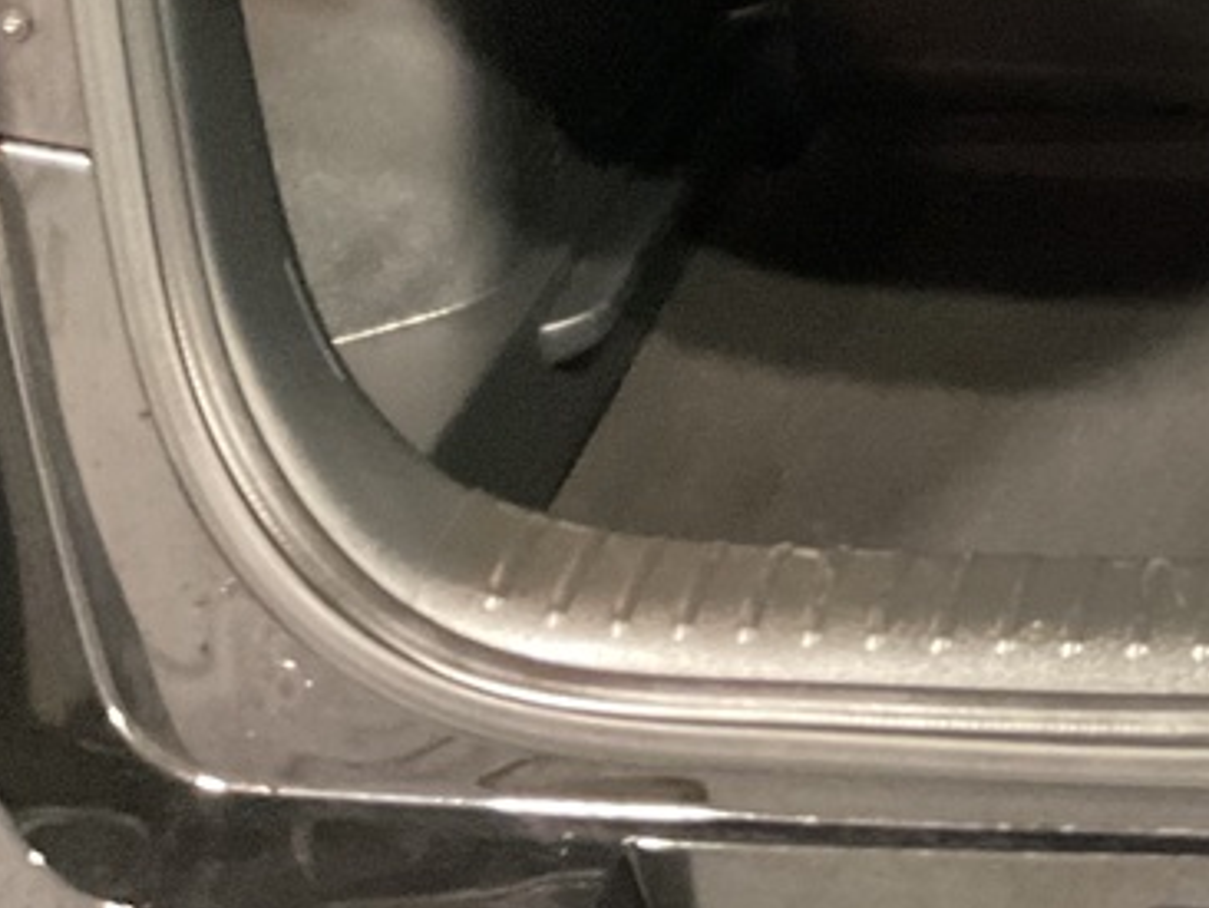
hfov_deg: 22.9
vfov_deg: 18.3
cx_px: 1562
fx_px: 2656
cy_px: -221
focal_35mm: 76
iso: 500
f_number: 1.8
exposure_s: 1/24
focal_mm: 3
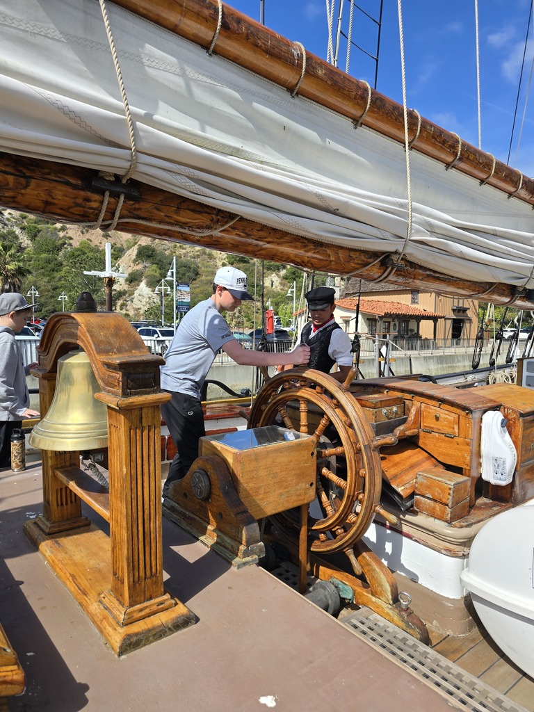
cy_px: 356
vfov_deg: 73.9
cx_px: 267
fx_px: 473
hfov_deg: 58.9
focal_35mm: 23
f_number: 1.7
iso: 12
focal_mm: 6.3
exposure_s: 1/827
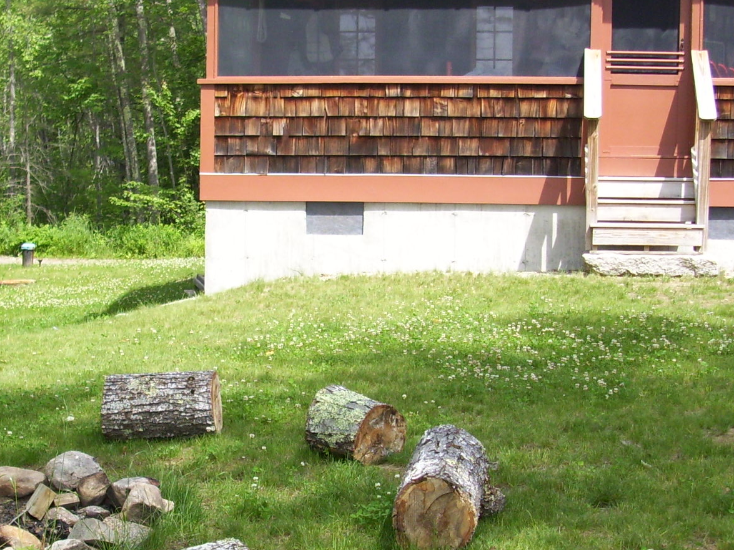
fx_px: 1590
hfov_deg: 25.9
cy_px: 303
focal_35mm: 75
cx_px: 273
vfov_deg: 19.6
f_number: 2.9
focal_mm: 5.7
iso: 80
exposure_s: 1/320
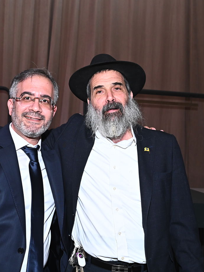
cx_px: 80
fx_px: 354
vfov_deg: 42.1
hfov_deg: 32.1
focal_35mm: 45
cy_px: 136
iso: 2500
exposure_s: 1/200
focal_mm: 31
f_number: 5
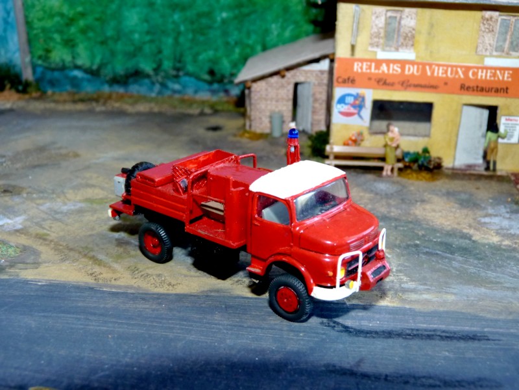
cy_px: 195
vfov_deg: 32.2
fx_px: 675
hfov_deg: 42.1
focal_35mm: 45
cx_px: 260
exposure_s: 1/30
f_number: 4
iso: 200
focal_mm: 8
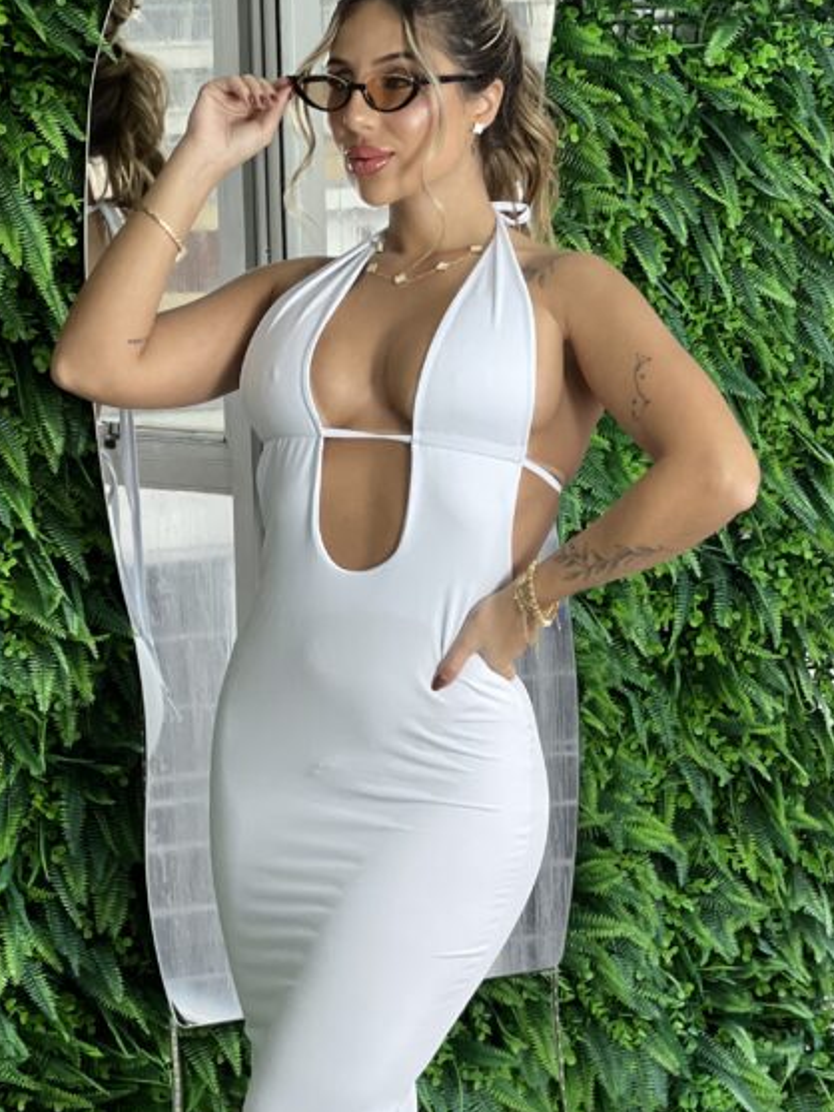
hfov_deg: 11.5
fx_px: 4142
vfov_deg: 15.2
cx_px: 427
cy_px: 760
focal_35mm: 129
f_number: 2.8
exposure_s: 1/120
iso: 160
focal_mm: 9
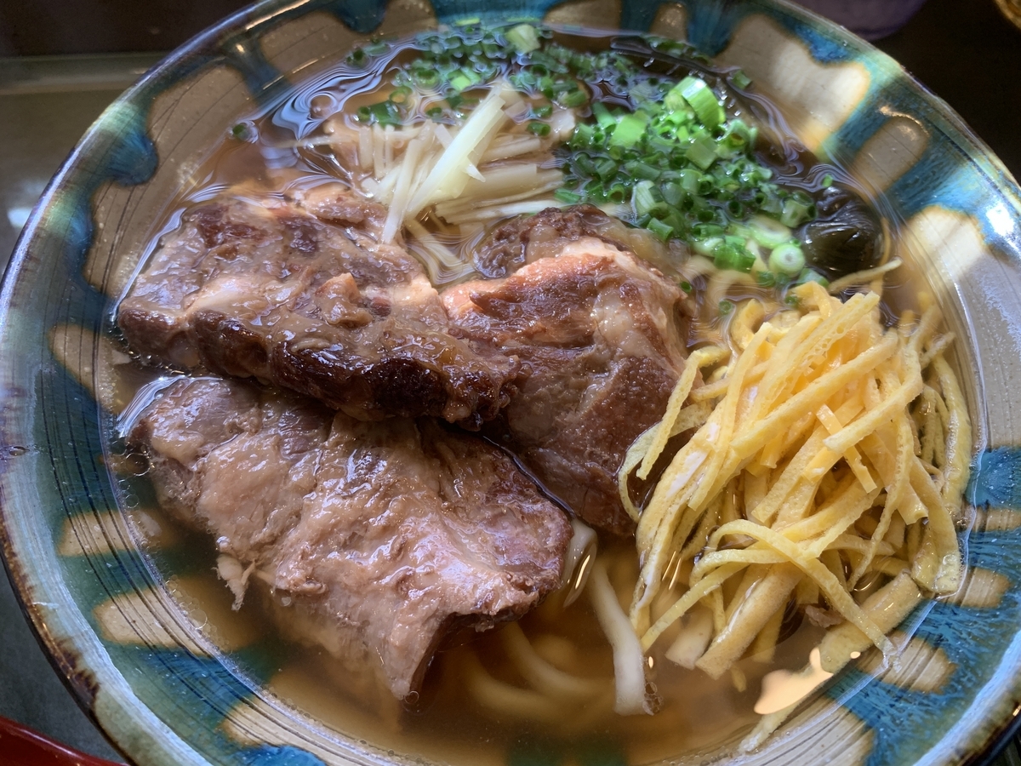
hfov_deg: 67.3
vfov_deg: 53.1
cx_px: 510
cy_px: 383
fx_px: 767
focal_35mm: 26
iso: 100
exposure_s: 1/99
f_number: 1.8
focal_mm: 4.25
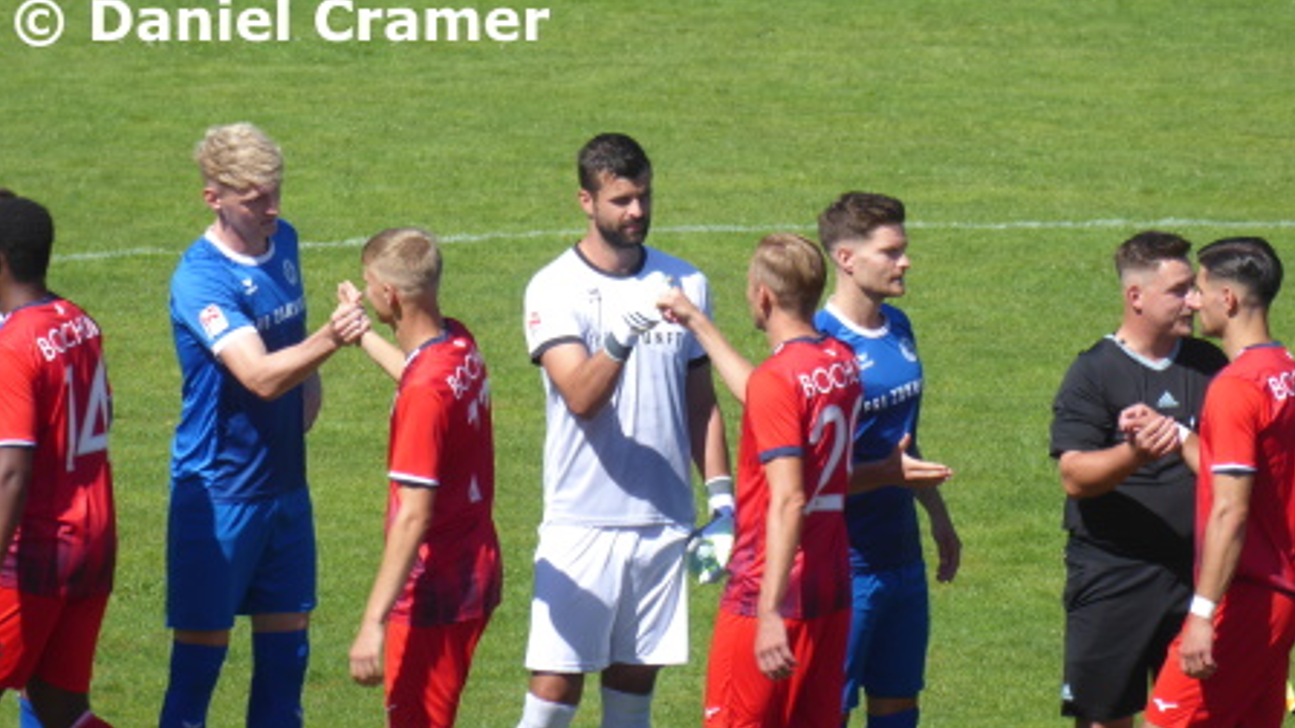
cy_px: 474
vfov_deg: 1.8
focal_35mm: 657
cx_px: 648
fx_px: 22560
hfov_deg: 3.3
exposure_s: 1/200
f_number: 6.1
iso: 80
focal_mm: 107.5
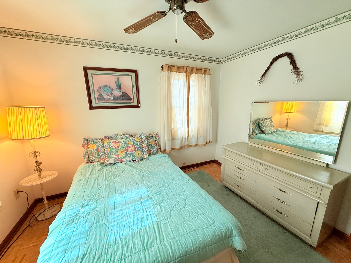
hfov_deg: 102.1
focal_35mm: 14
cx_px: 176
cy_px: 132
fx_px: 142
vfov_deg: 85.7
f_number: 2.2
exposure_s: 1/120
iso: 160
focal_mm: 2.22
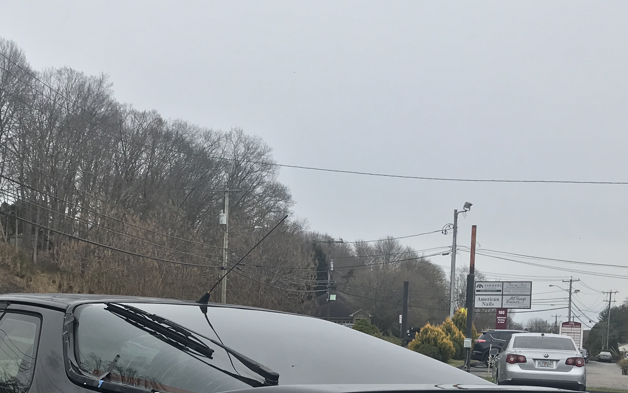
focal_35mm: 58
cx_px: 190
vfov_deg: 21.5
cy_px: 407
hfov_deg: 34.6
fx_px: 993
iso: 20
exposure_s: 1/1168
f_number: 1.8
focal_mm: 3.99
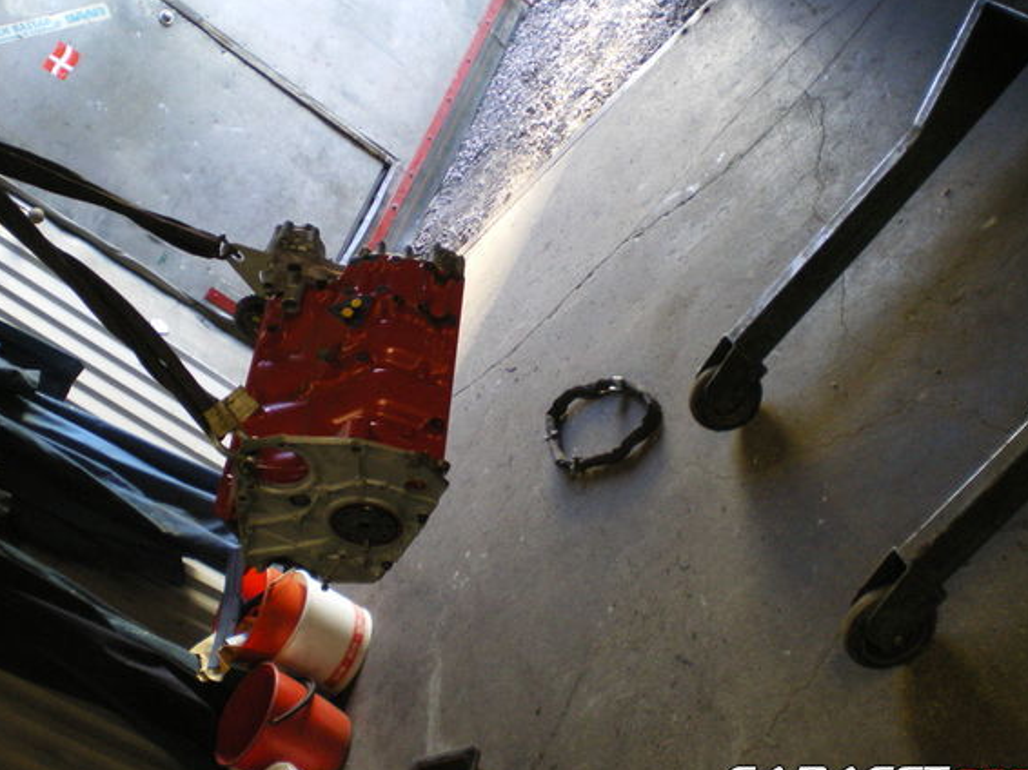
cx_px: 456
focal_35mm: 43
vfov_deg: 33.6
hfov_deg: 43.8
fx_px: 1276
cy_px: 358
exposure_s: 1/50
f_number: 3.1
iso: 320
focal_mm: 6.3
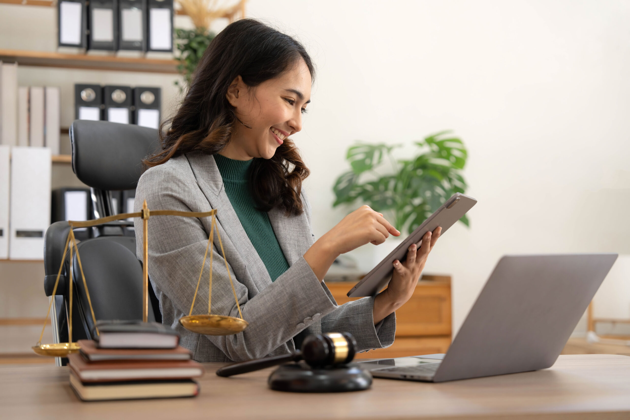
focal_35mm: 70
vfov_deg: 19.5
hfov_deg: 28.8
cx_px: 315
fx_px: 1225
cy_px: 210
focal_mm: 70
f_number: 2.8
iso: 500
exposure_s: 1/160
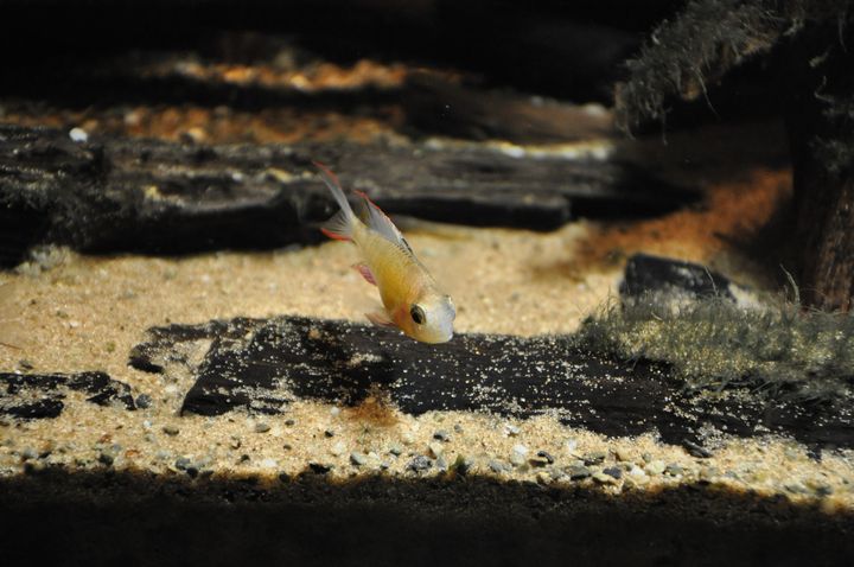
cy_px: 284
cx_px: 427
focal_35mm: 158
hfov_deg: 13.1
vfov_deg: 8.7
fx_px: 3731
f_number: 5.6
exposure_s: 1/25
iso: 1600
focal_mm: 105
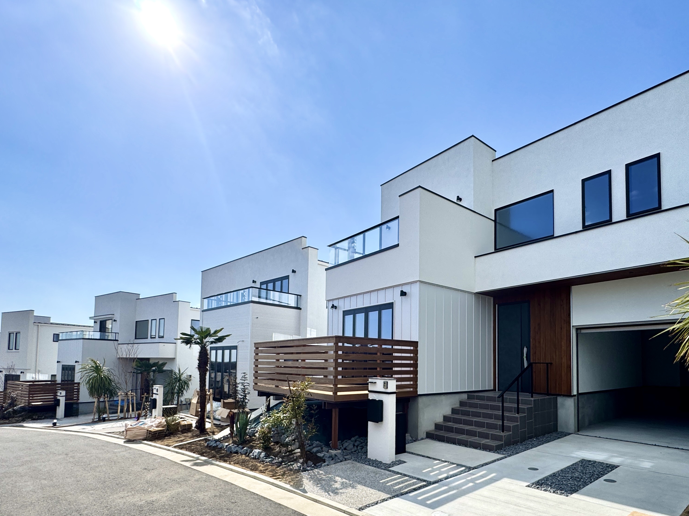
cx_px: 392
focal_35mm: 19
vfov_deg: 66.8
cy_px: 345
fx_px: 378
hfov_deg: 84.2
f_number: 2.2
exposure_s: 1/2342
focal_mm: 2.22
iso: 40
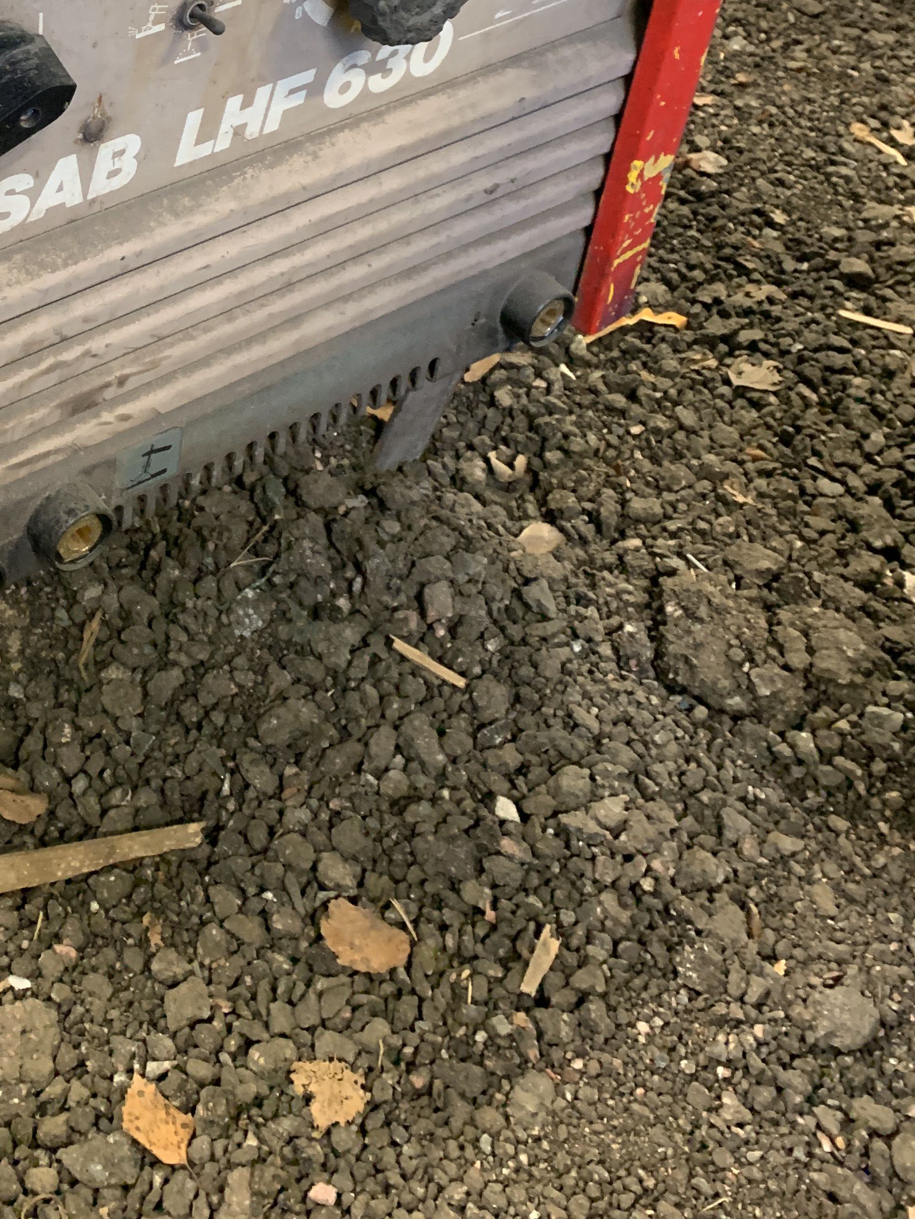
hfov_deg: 28.3
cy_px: 138
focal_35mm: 49
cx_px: 61
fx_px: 1726
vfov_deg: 36.6
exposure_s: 1/25
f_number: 1.8
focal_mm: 4.25
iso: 500
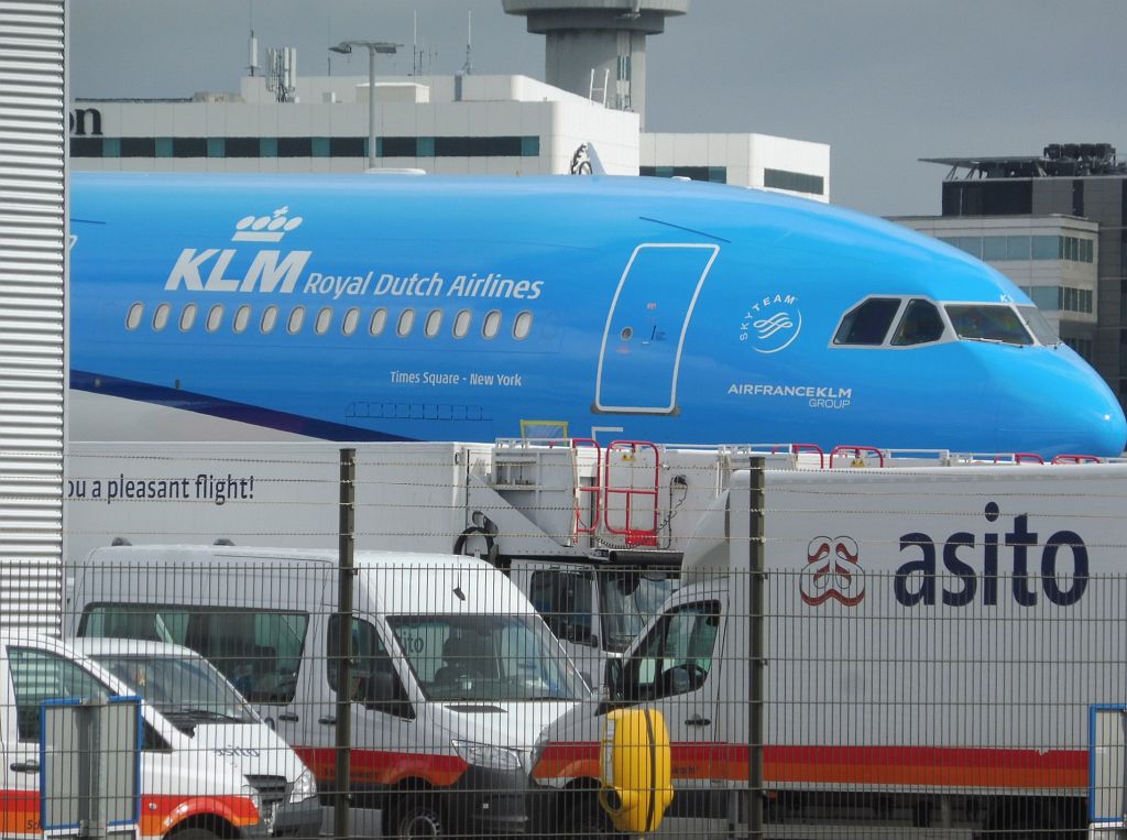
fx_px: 10914
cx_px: 564
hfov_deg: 5.9
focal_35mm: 336
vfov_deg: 4.4
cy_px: 420
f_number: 6.3
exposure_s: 1/500
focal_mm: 60
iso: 100
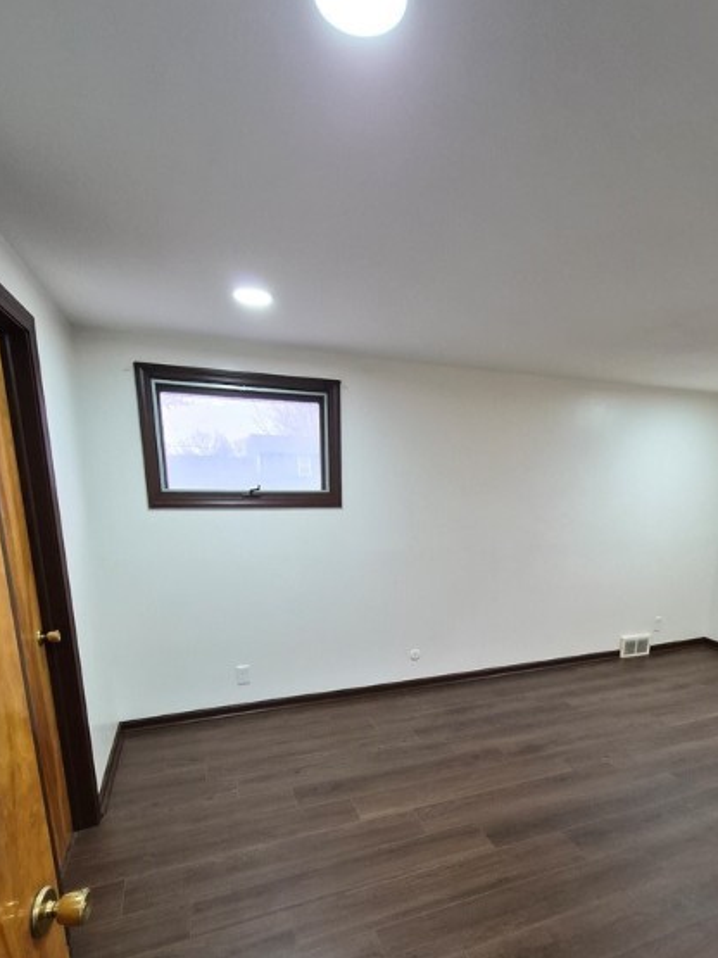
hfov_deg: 71.3
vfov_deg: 85.9
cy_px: 602
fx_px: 498
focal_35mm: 18
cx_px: 406
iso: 200
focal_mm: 1.7
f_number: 2.2
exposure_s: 1/60
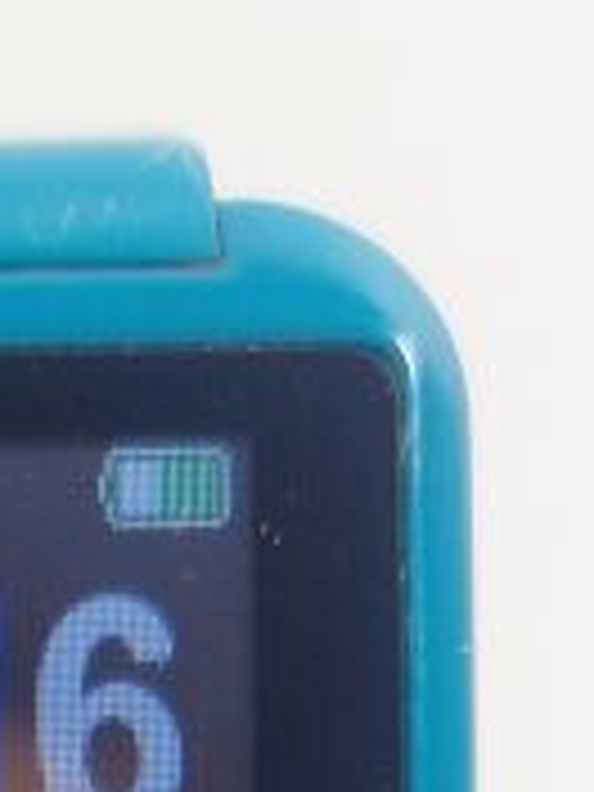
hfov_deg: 13.2
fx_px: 2494
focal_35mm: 109
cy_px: 1336
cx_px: -148
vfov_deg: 15.9
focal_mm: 4.6
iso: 50
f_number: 2
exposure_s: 1/50
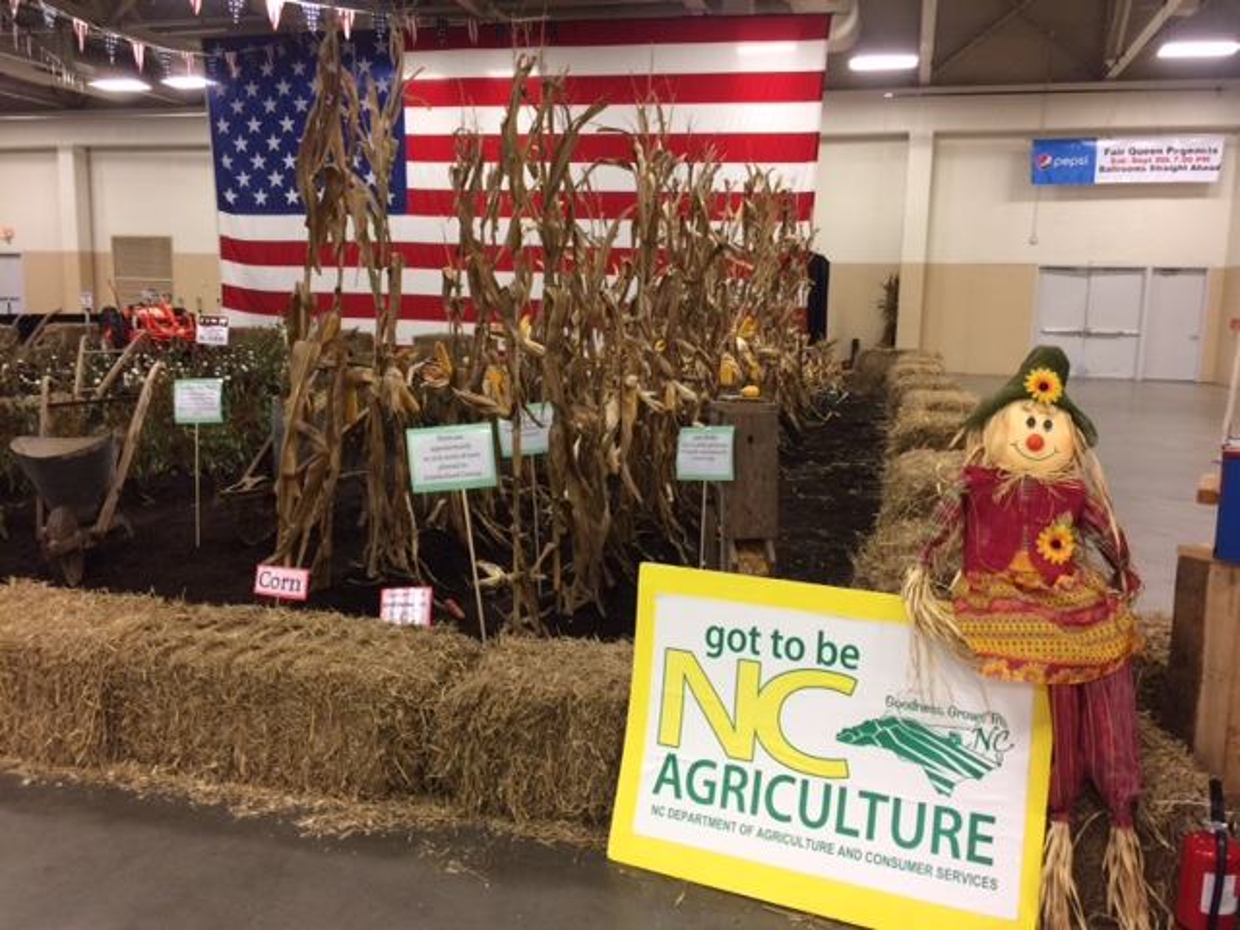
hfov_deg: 61.7
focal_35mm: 29
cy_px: 465
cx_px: 620
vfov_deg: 48.2
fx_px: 1039
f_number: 2.2
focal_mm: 4.15
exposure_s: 1/30
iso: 80
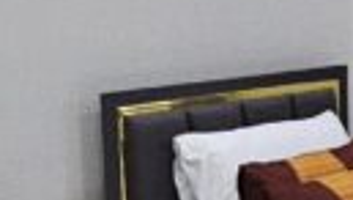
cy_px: 178
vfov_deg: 10.8
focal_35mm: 112
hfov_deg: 18.5
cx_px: 369
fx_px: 1050
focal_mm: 2.2
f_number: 2.2
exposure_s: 1/77.4
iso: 400
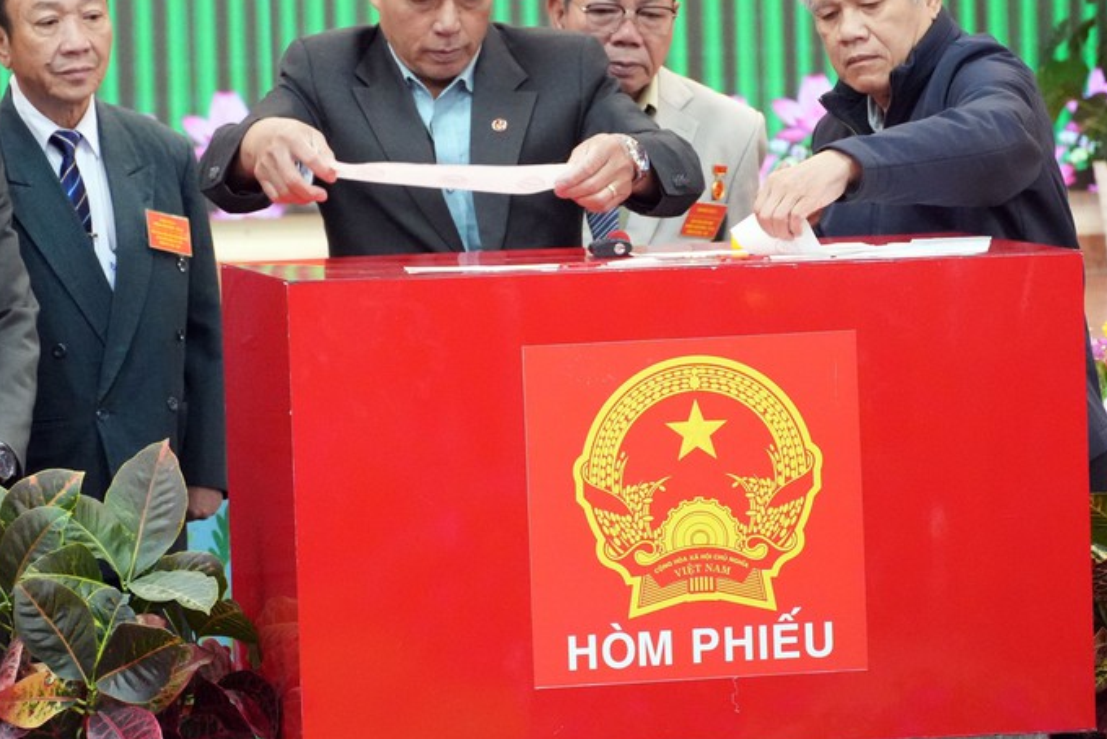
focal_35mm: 194
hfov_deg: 10.6
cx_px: 454
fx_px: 5968
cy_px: 255
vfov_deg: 7.1
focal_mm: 88
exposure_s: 1/100
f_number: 5.6
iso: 6400
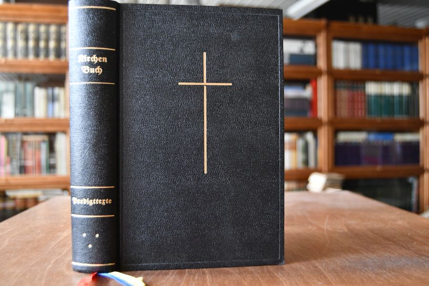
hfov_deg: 49.6
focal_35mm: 39
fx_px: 465
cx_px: 214
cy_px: 143
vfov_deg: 34.2
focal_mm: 26
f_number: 4
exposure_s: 1/125
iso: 2200
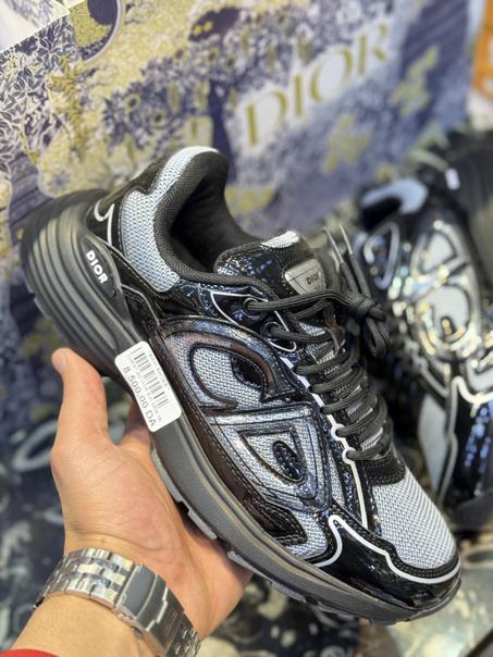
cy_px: 328
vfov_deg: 39.7
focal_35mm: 48
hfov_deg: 30.3
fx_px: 911
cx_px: 246
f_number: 1.78
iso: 160
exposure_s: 1/100
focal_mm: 6.76
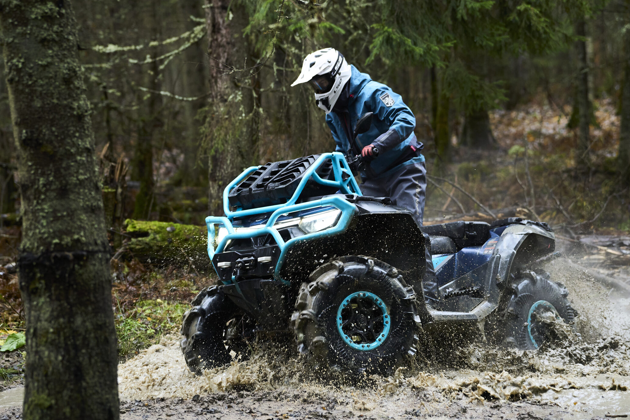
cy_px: 214
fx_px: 1855
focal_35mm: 106
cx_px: 309
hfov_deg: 19.3
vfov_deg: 12.9
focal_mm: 86
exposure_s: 1/500
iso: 2000
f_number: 2.8
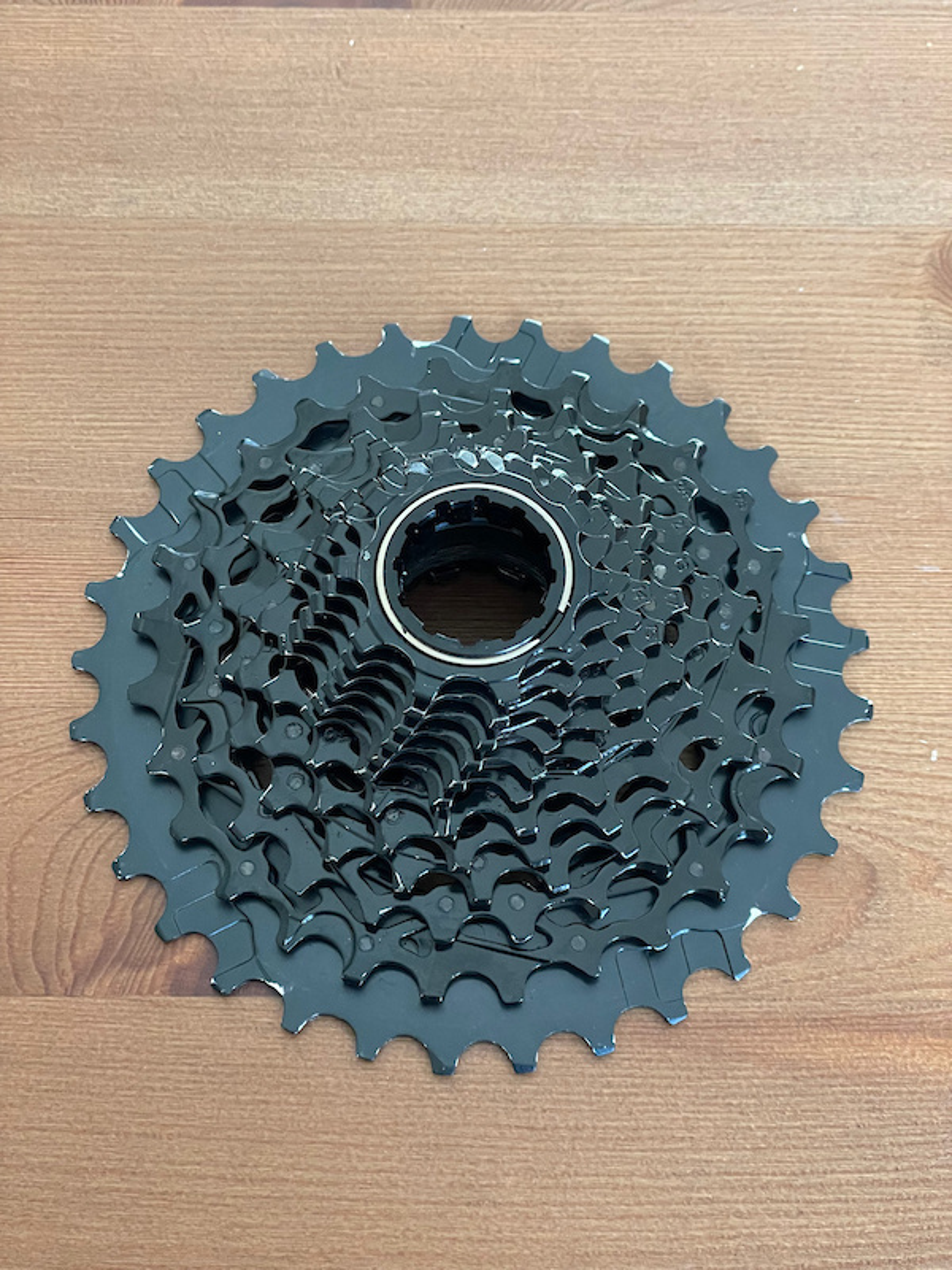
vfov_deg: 36.8
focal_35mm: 52
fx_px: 1907
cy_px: 635
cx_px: 476
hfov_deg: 28.0
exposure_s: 1/60
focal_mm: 6
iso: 400
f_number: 2
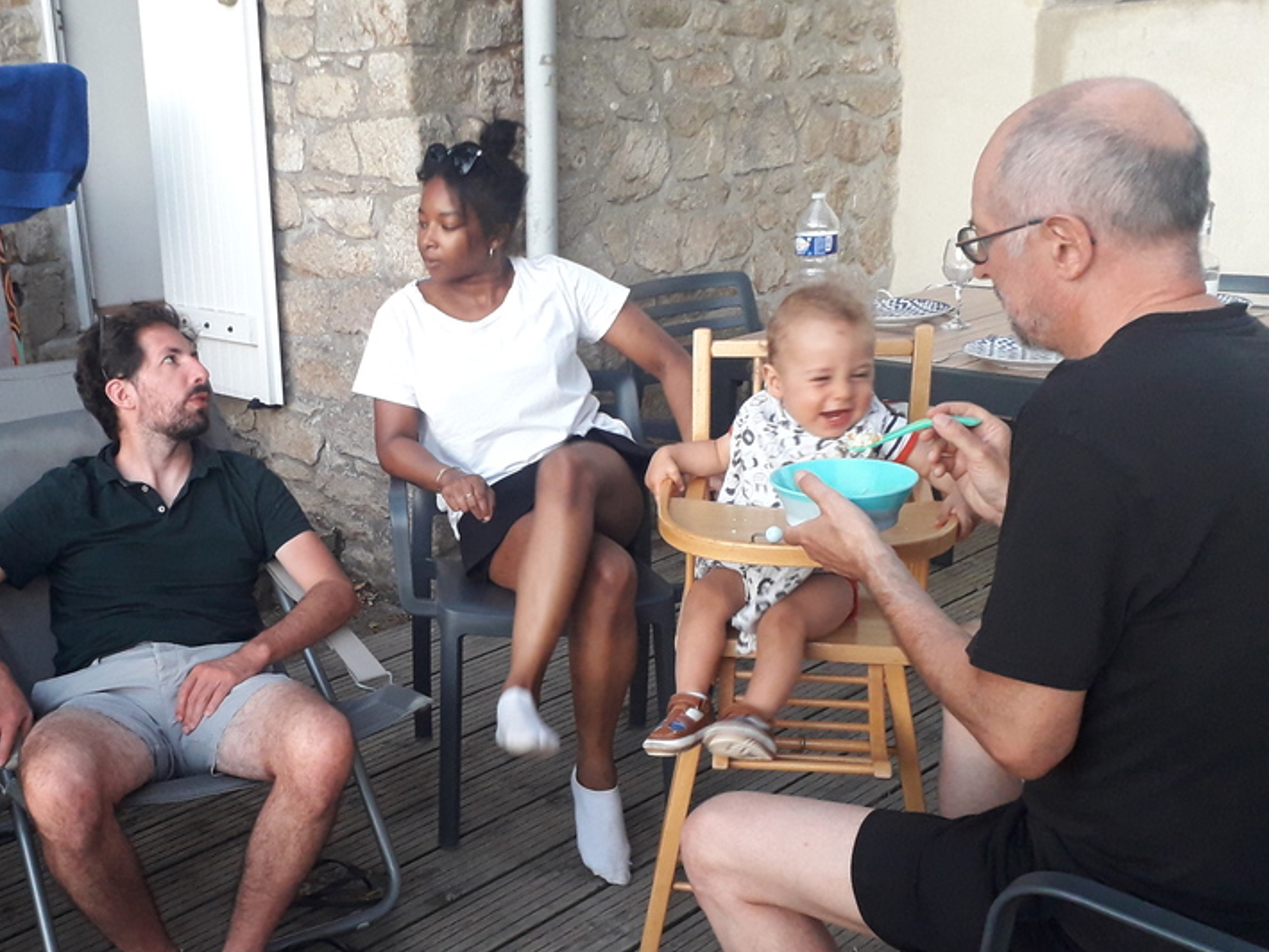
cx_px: 367
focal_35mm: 39
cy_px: 557
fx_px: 1430
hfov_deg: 46.6
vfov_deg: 36.7
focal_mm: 3.6
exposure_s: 1/50
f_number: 1.9
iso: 200
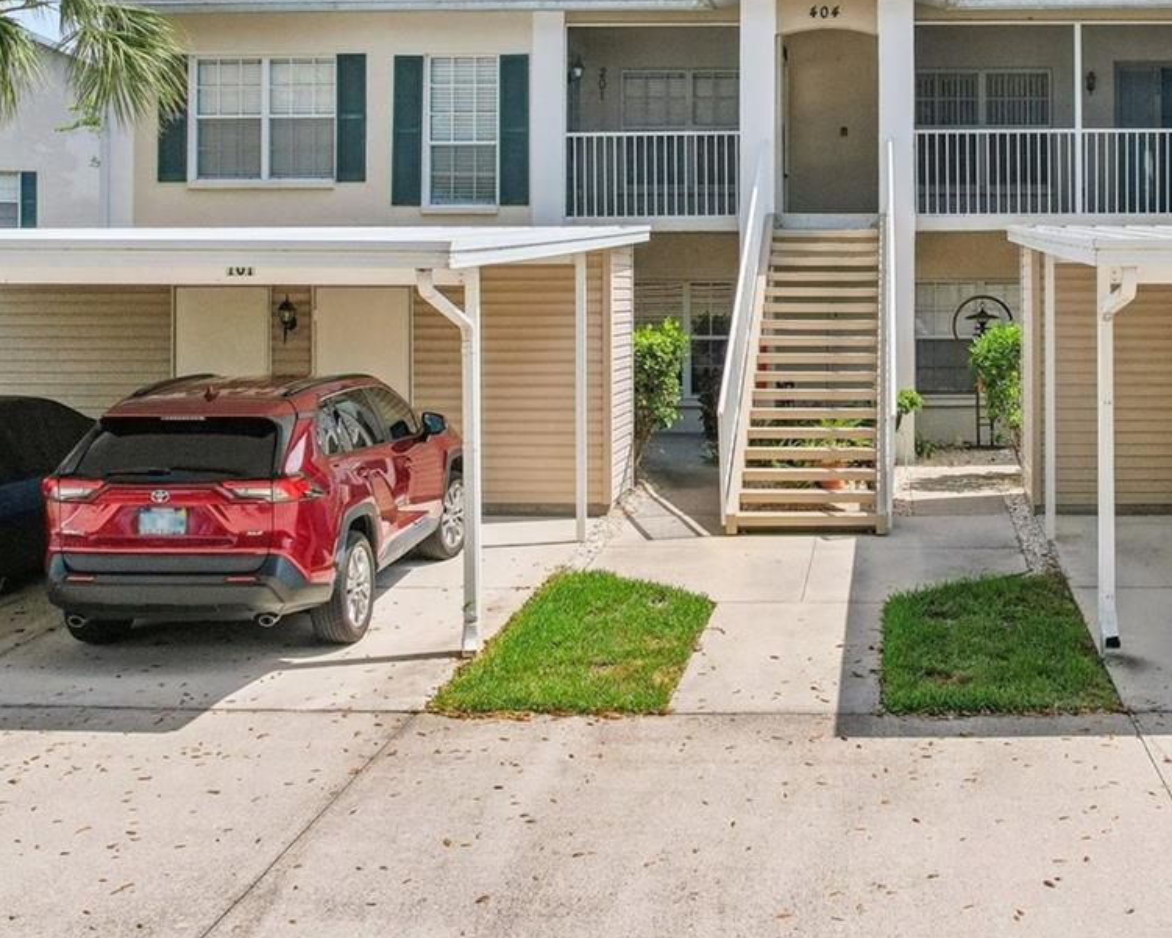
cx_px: 872
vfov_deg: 33.6
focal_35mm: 44
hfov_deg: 40.9
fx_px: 1526
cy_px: 250
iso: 100
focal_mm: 8.4
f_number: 2.8
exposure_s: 1/3200
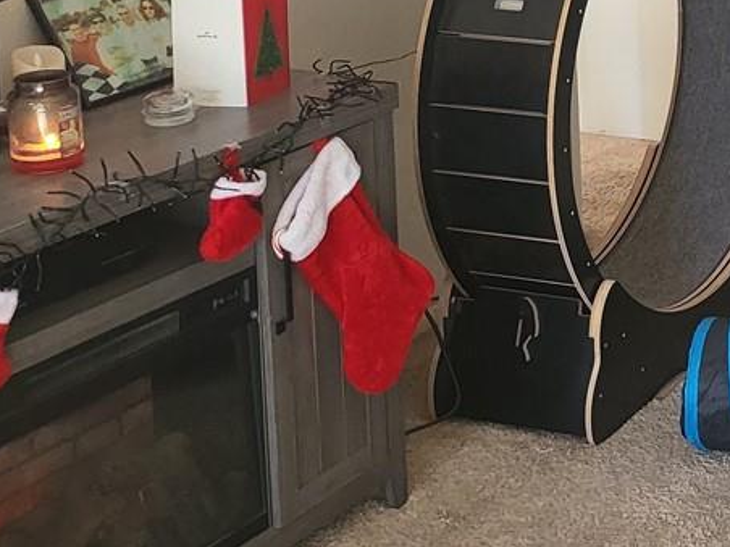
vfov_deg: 16.4
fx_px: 1793
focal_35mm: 85
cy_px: -158
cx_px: 1019
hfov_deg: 20.5
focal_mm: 5
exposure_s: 1/120
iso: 250
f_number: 1.8
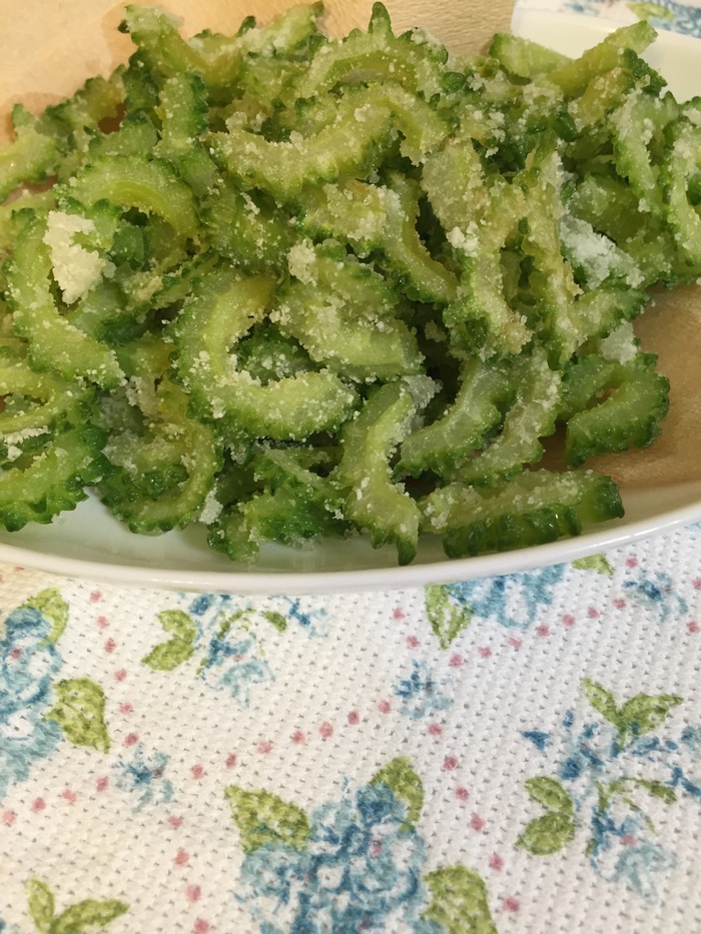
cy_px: 467
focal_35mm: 29
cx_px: 350
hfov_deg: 48.2
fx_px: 783
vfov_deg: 61.7
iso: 125
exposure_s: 1/33
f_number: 2.2
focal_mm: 4.15
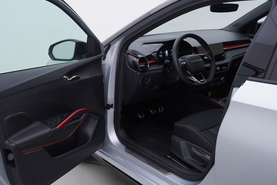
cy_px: 79
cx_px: 116
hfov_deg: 46.2
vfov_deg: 31.8
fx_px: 323
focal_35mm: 42
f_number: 4
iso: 125
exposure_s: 1/80
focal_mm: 24
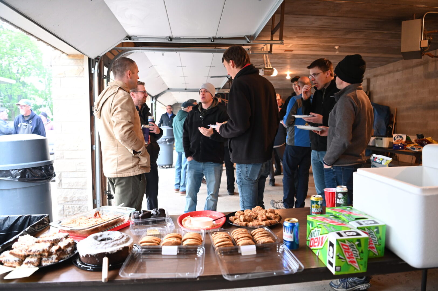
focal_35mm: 26
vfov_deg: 49.5
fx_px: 316
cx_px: 219
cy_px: 146
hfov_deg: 69.4
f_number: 2.8
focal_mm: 26
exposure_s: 1/60
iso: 2000
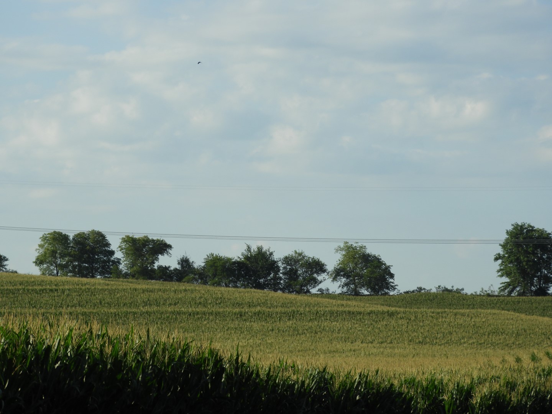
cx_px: 276
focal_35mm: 170
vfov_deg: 8.7
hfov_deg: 11.6
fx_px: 2711
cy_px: 207
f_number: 5.2
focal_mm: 30.5
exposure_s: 1/640
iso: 100
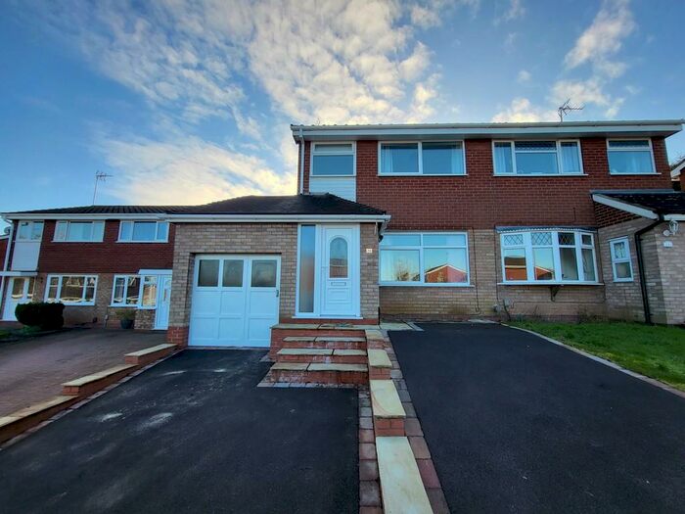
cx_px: 342
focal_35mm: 13
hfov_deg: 106.2
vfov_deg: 89.9
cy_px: 257
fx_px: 257
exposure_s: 1/361
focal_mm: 1.74
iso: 32
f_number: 2.2
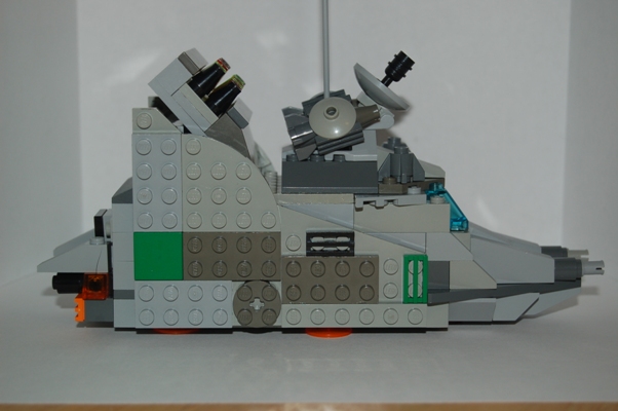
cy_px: 206
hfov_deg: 24.6
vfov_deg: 16.5
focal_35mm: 82
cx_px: 309
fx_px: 1415
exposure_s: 1/125
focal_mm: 55
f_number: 5.6
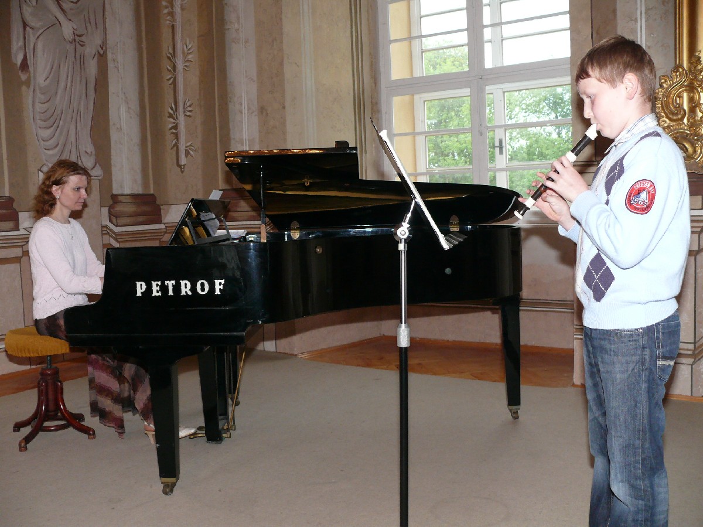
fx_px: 711
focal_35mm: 35
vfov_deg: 40.7
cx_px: 352
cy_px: 264
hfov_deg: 52.6
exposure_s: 1/30
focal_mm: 7.4
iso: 200
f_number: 2.8
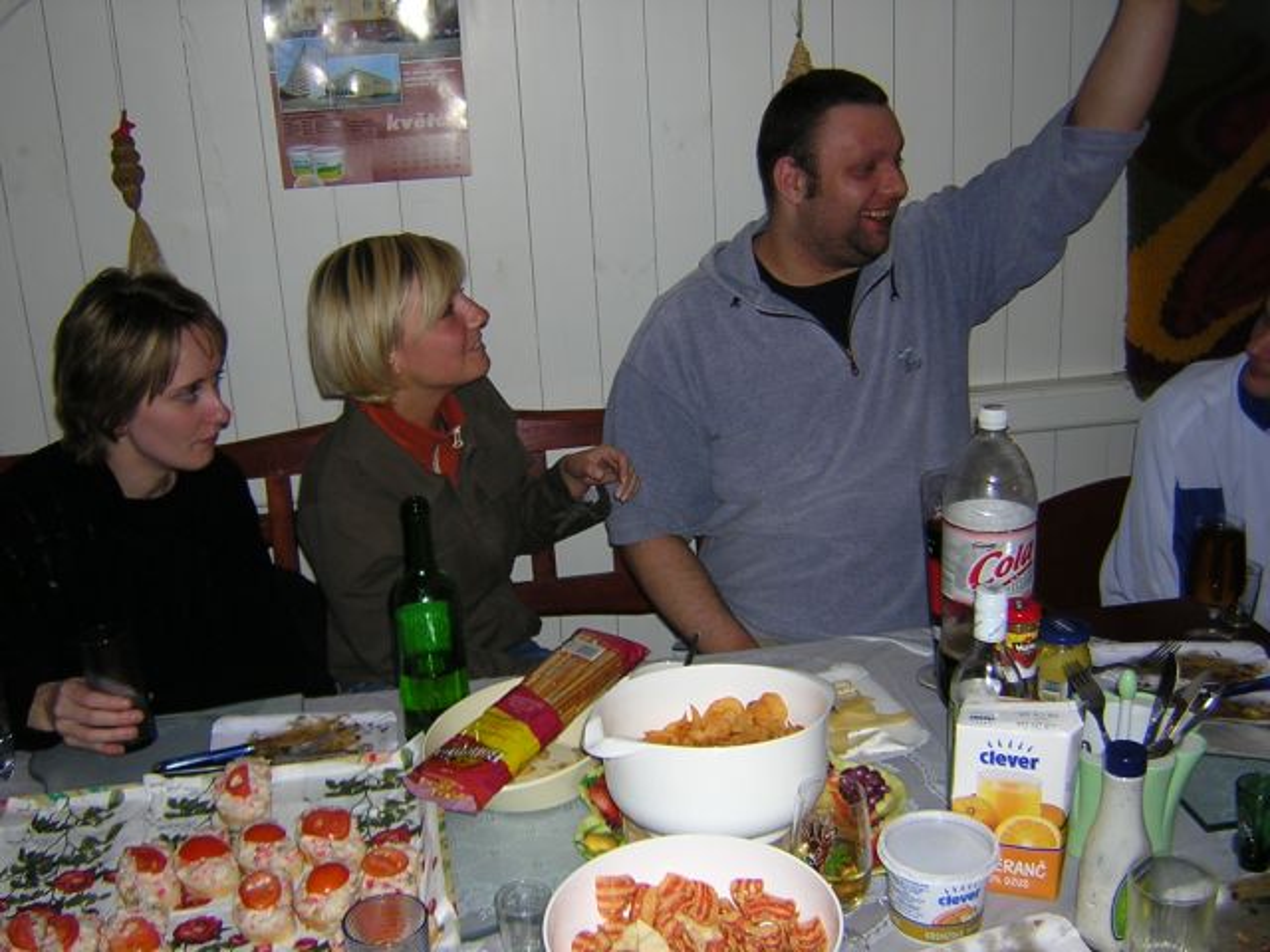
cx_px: 635
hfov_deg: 51.4
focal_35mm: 36
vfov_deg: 39.7
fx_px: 1321
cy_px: 476
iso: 100
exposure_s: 1/60.1
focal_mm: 4.7
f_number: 2.6
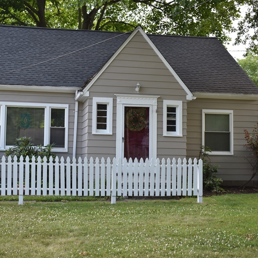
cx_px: 97
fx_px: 430
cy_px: 126
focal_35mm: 51
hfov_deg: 33.2
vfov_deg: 33.4
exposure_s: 1/250
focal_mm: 26
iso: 250
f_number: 5.6
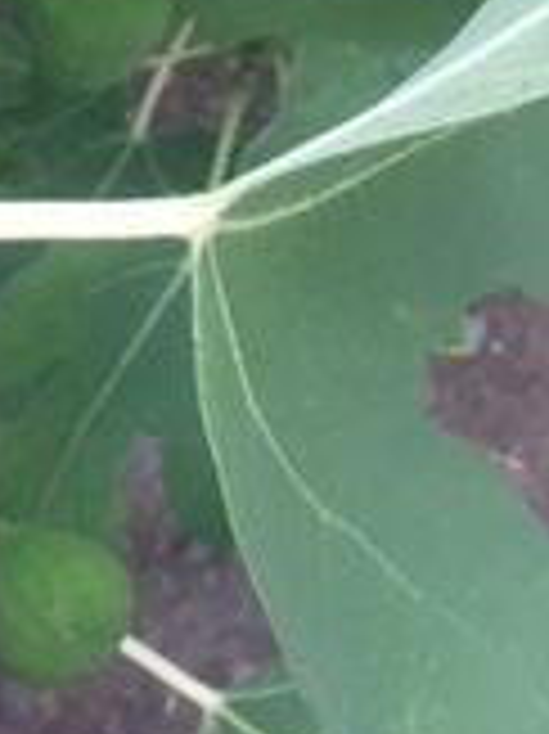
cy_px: 653
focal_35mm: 114
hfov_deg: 11.7
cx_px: -522
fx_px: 2414
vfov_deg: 17.0
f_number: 2.2
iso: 80
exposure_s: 1/30
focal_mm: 4.15
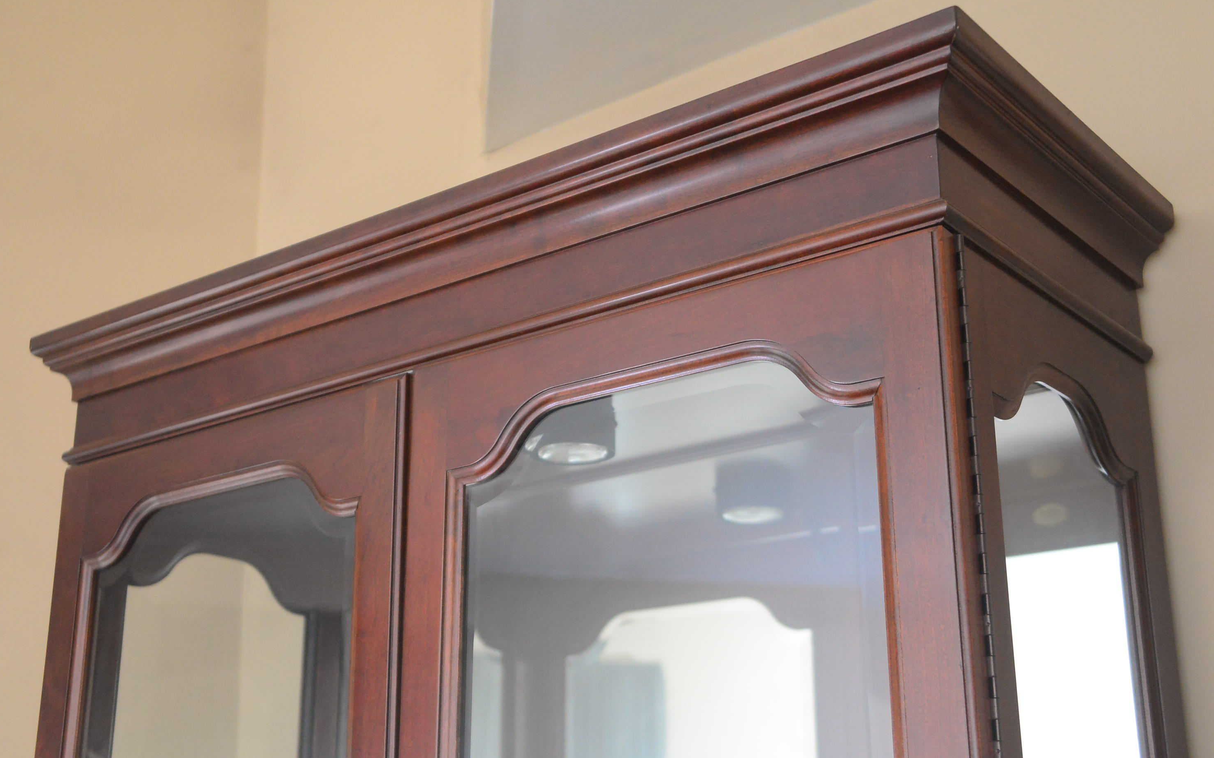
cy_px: 392
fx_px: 1720
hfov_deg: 38.9
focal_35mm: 52
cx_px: 609
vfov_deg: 24.9
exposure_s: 1/60
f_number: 4.8
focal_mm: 50
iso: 5000
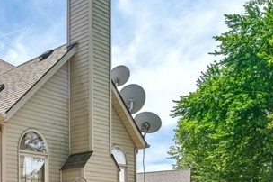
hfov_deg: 30.8
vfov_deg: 24.3
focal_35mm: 50
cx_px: -84
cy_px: 221
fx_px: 379
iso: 640
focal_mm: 14
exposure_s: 1/1000
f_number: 8
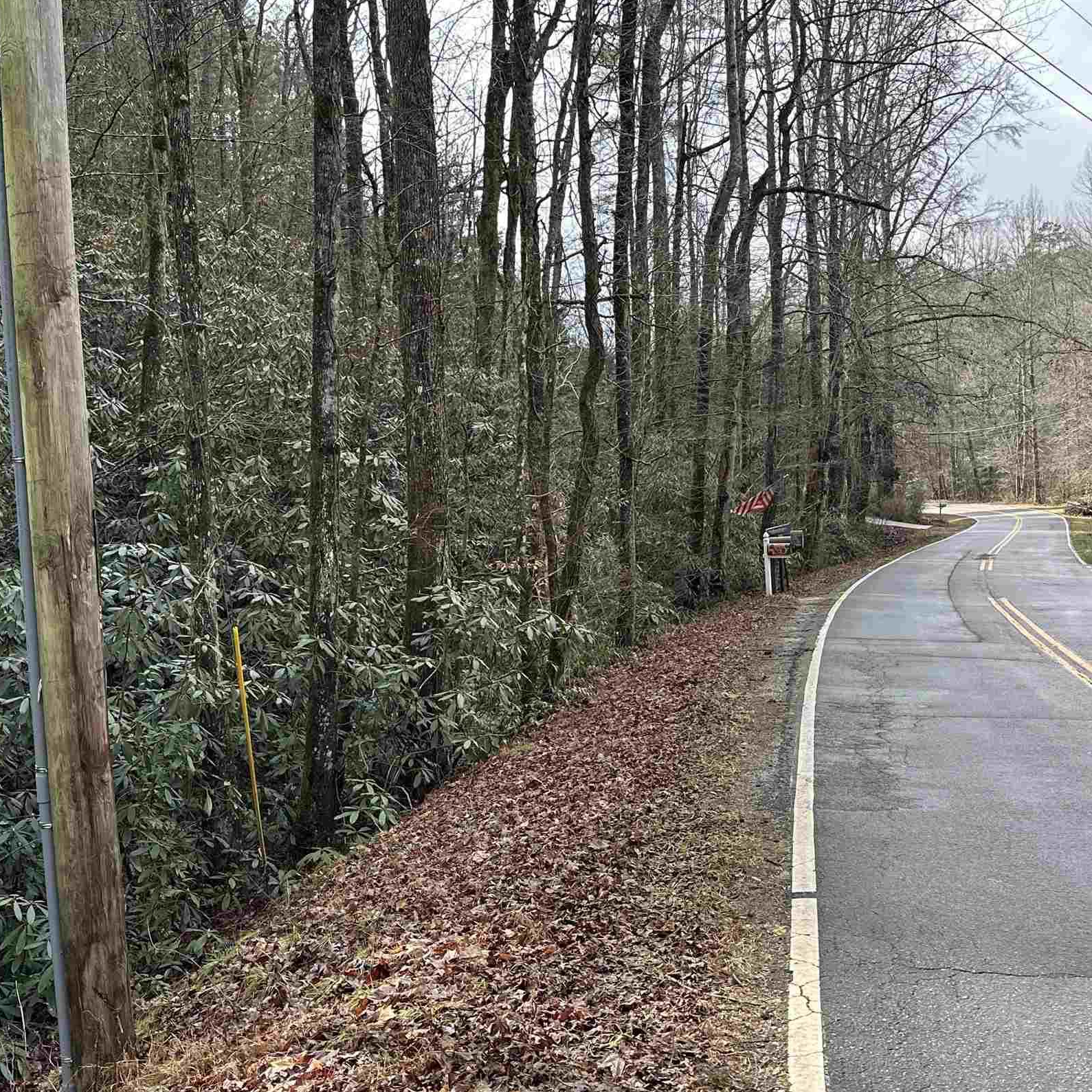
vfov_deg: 40.9
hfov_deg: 40.9
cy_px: 535
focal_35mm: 41
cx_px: 532
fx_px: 1463
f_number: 1.78
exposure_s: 1/1095
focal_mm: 6.86
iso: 80
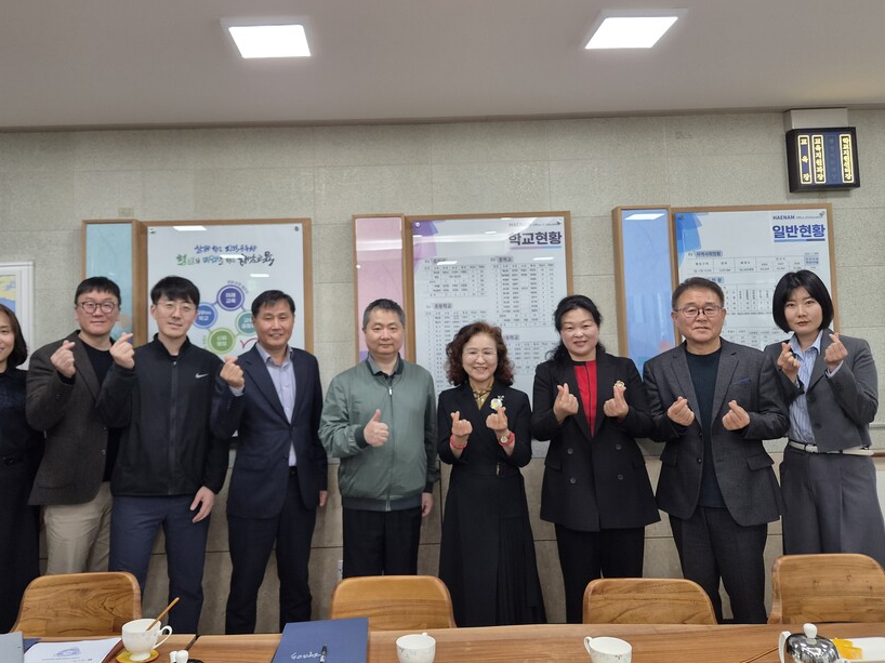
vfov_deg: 51.2
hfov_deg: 65.3
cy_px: 289
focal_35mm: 27
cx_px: 410
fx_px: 690
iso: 160
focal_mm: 5.4
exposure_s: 1/120
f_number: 1.8
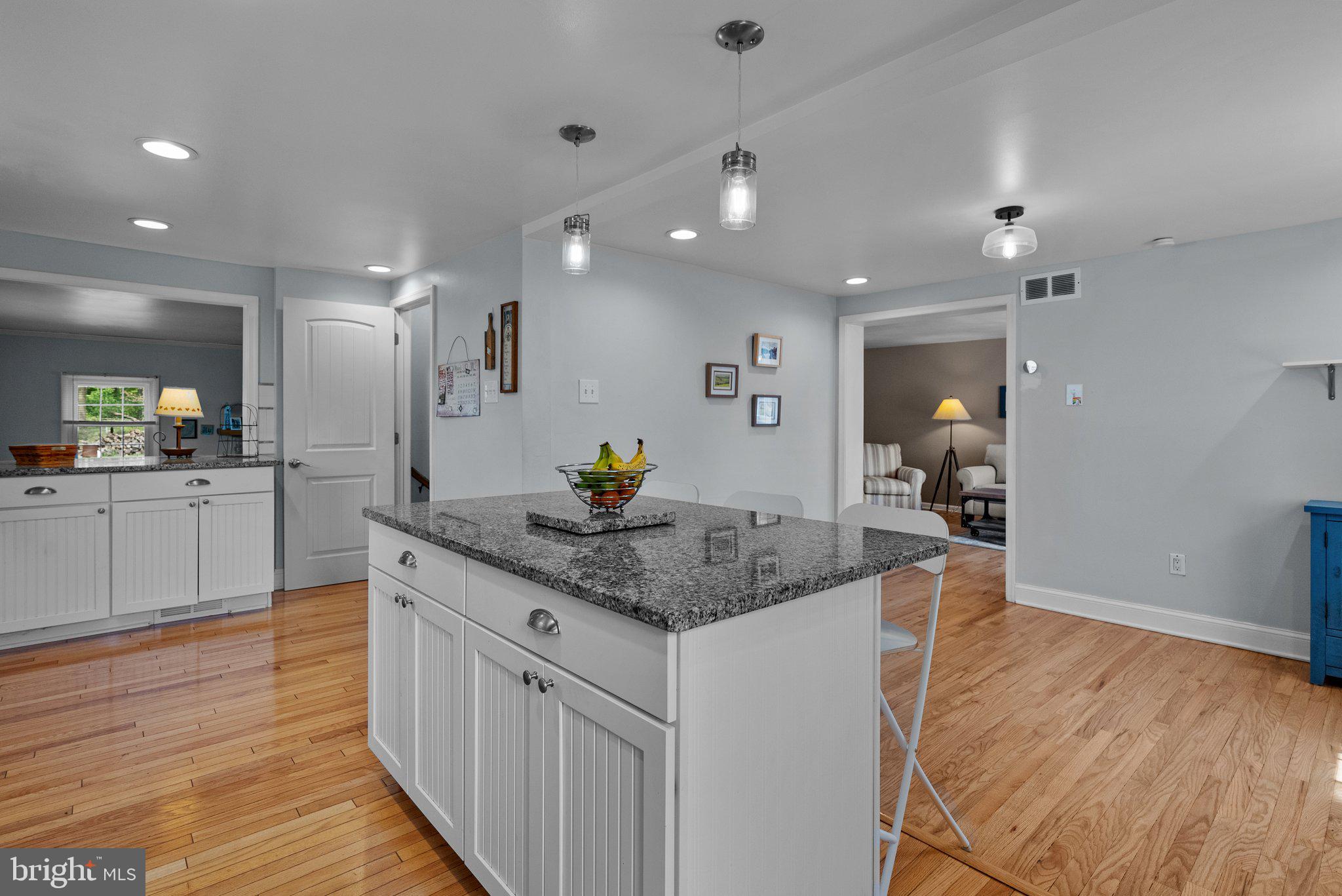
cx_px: 671
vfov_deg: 70.5
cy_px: 448
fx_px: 634
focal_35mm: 17
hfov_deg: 93.3
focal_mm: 17
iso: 800
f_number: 8
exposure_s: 1/40
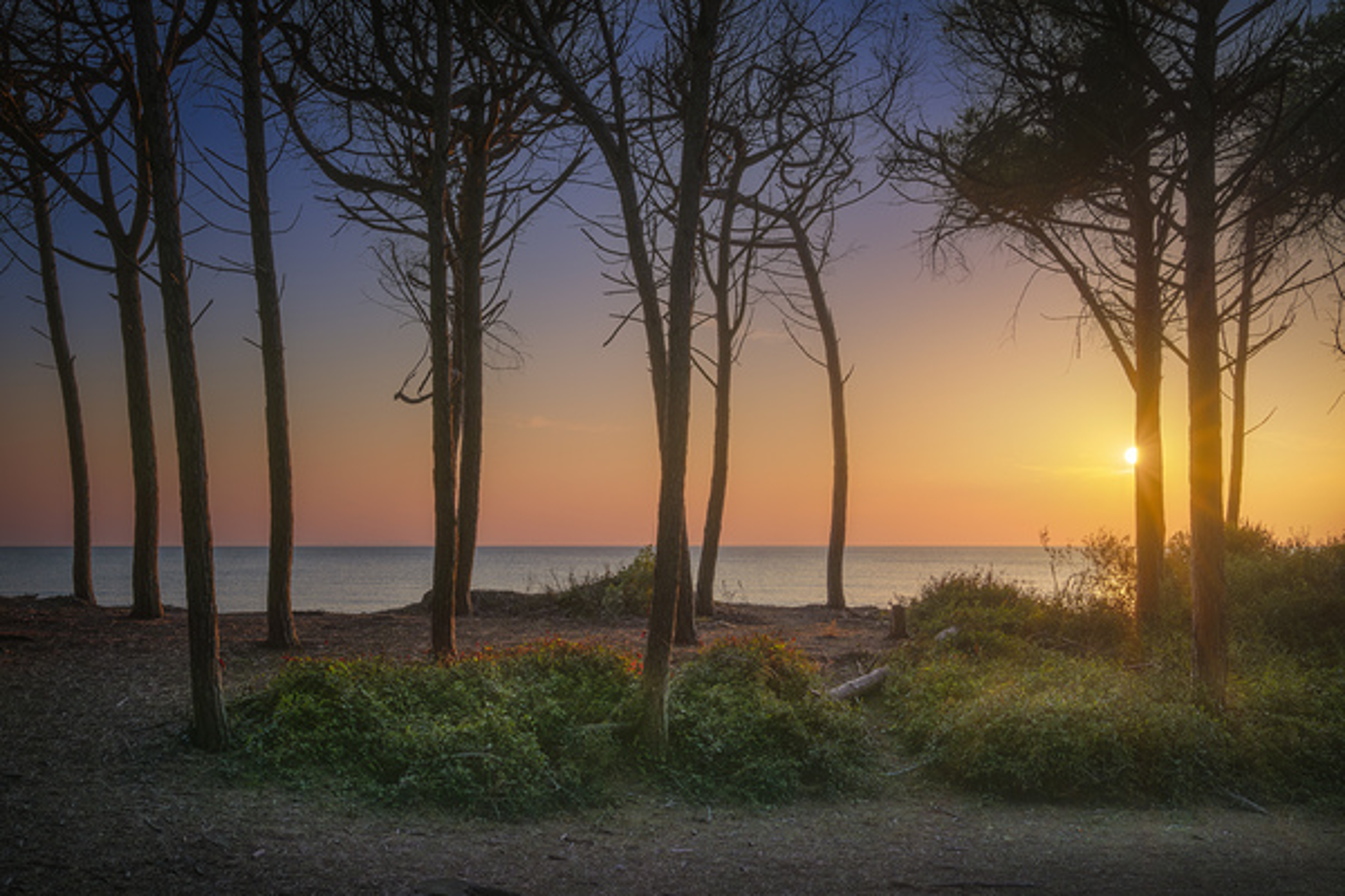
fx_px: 1308
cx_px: 672
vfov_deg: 37.9
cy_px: 448
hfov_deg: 54.4
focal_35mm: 35
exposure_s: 1/400
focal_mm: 35
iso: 100
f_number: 7.1
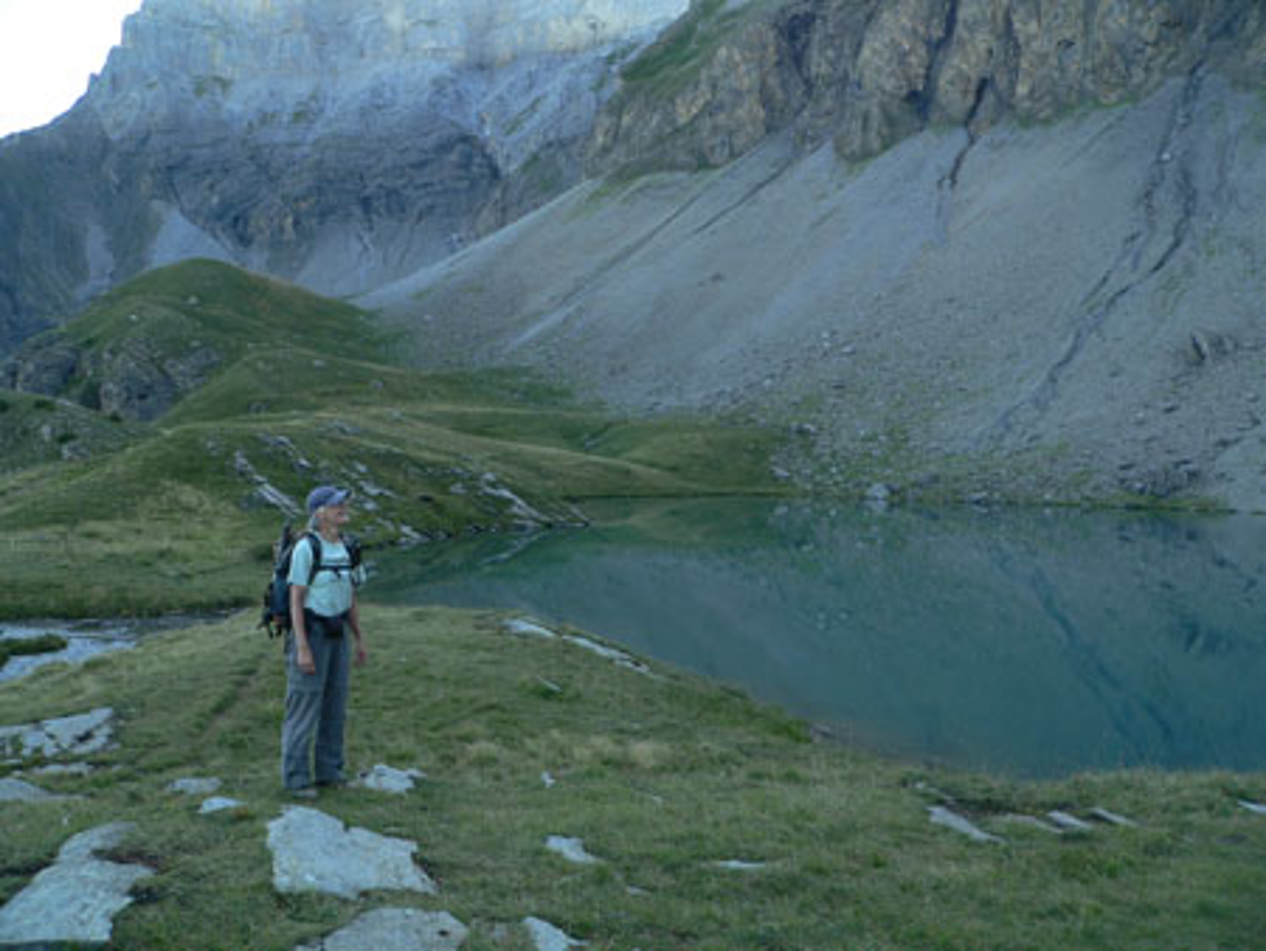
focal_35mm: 36
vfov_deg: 39.7
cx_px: 633
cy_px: 476
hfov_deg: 51.3
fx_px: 1317
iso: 80
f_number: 2.8
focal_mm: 6
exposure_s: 1/100
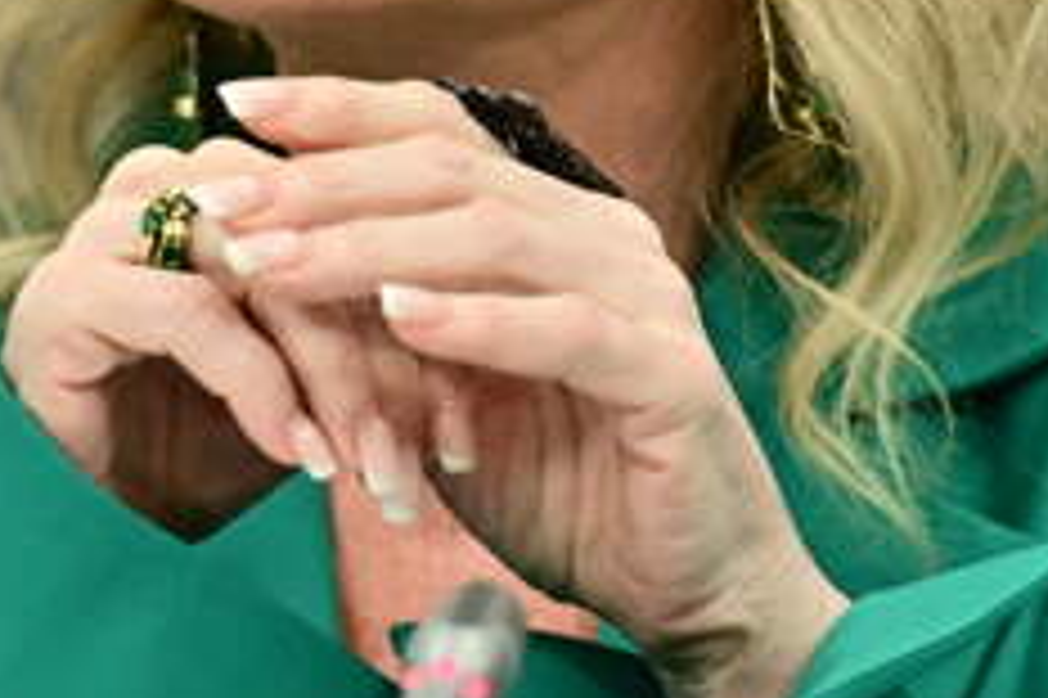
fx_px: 23243
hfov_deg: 2.6
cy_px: -146
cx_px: 481
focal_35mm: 799
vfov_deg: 1.7
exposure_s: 1/400
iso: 3200
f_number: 6
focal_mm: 300
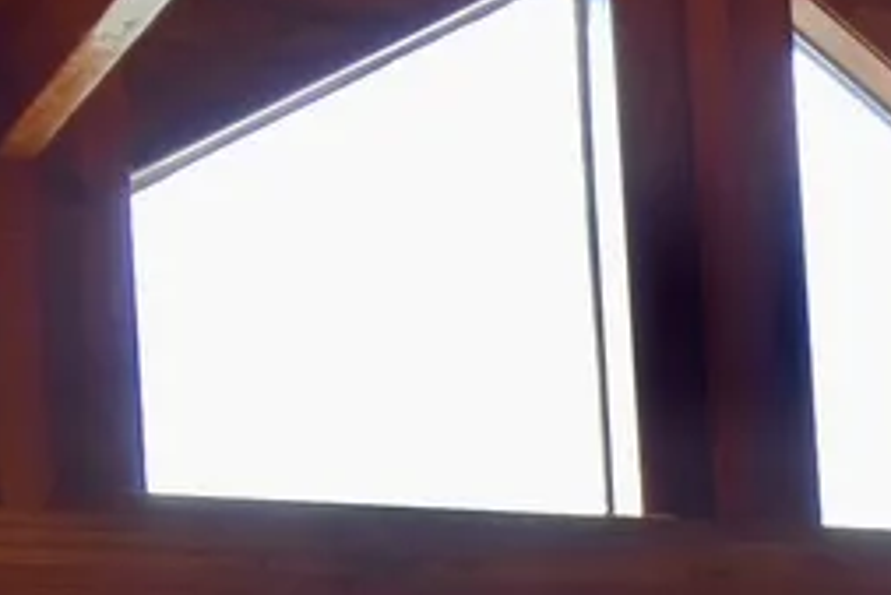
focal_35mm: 96
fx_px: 2377
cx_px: 1507
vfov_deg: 13.5
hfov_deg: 17.8
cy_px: 863
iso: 400
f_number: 5
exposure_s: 1/100
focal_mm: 10
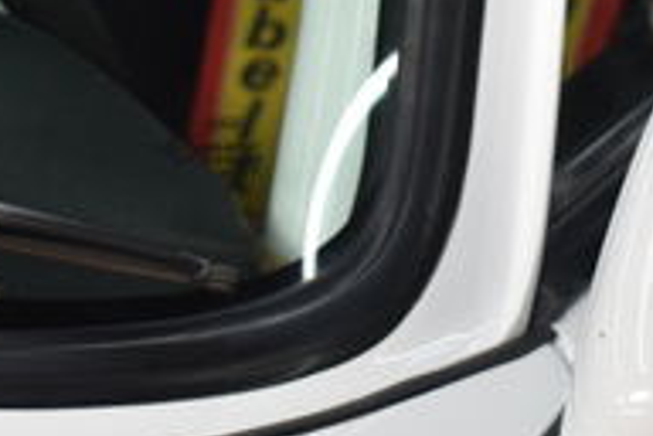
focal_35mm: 192
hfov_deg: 10.7
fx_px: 3482
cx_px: 384
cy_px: -99
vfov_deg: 7.1
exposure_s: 1/50
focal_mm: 32
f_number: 4.5
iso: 250
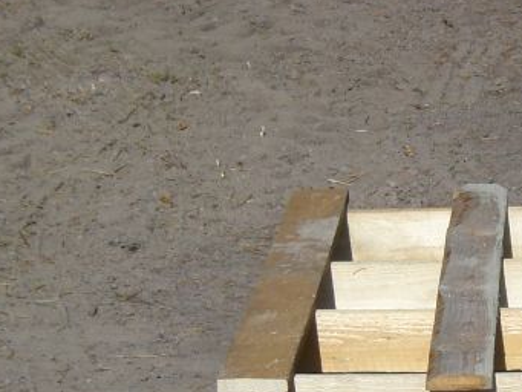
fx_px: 4526
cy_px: 554
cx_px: 741
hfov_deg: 6.5
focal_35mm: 300
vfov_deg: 4.9
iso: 50
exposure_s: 1/320
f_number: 7.7
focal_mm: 16.51
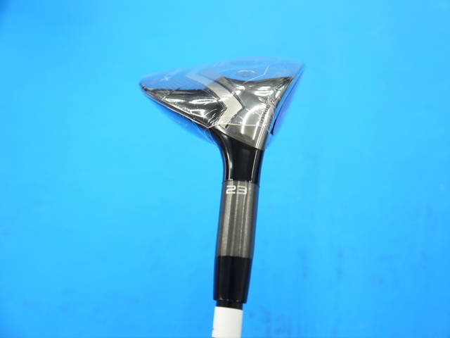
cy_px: 169
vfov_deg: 29.1
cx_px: 225
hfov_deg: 38.2
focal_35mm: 50
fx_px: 650
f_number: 4.6
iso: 400
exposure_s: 1/60
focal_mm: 25
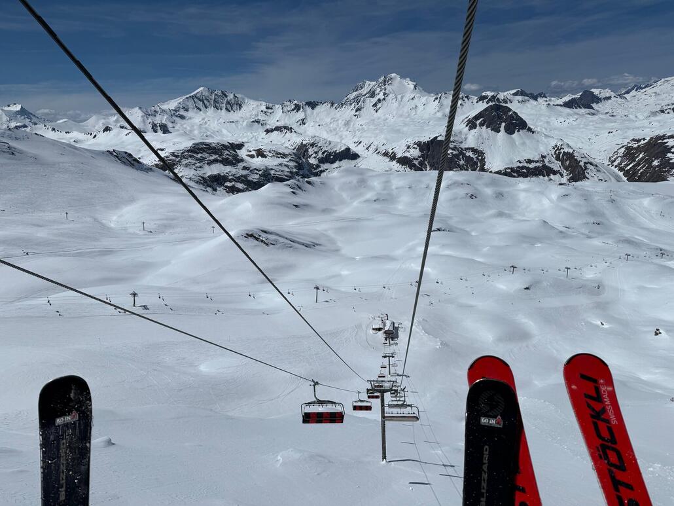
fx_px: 467
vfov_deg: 56.8
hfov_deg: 71.6
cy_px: 253
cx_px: 337
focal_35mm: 24
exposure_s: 1/32258
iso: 64
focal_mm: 6.76
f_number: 1.78
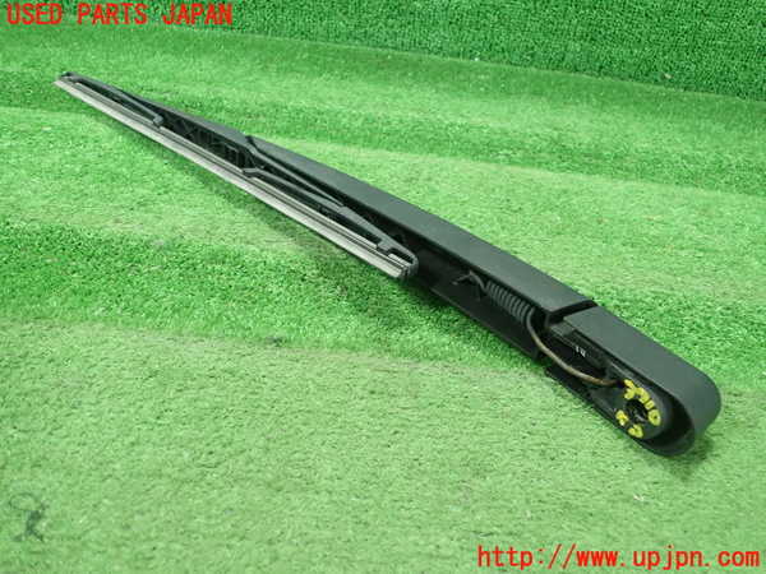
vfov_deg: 46.8
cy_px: 287
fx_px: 664
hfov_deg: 60.0
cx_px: 383
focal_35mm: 30
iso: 640
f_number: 2.3
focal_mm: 5.5
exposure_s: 1/125
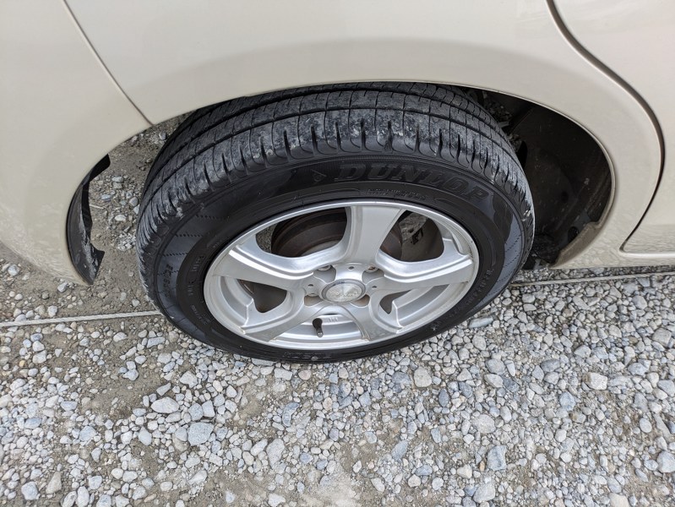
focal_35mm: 25
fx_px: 488
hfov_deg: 69.4
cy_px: 254
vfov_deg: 54.9
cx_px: 338
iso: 47
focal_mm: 5.43
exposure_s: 1/120
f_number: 1.89
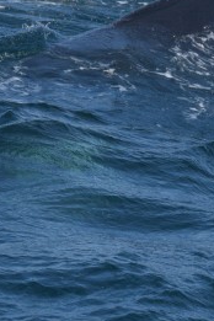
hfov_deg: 2.0
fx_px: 6206
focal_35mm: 696
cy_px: -18
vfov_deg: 3.0
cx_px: 184
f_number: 5.6
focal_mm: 112
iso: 200
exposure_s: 1/1600
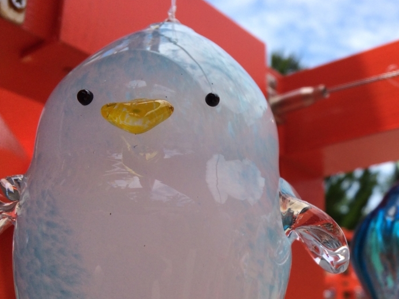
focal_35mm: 43
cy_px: 192
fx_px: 496
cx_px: 288
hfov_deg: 42.8
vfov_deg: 33.4
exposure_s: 1/1953
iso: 32
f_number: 2.2
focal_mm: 4.15
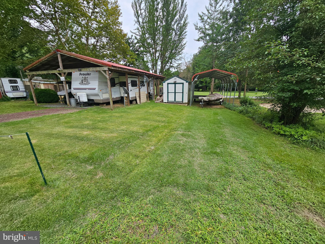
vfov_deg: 89.9
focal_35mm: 13
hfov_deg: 106.2
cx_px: 162
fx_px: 122
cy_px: 122
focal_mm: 2.2
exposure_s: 1/355
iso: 50
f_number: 2.2
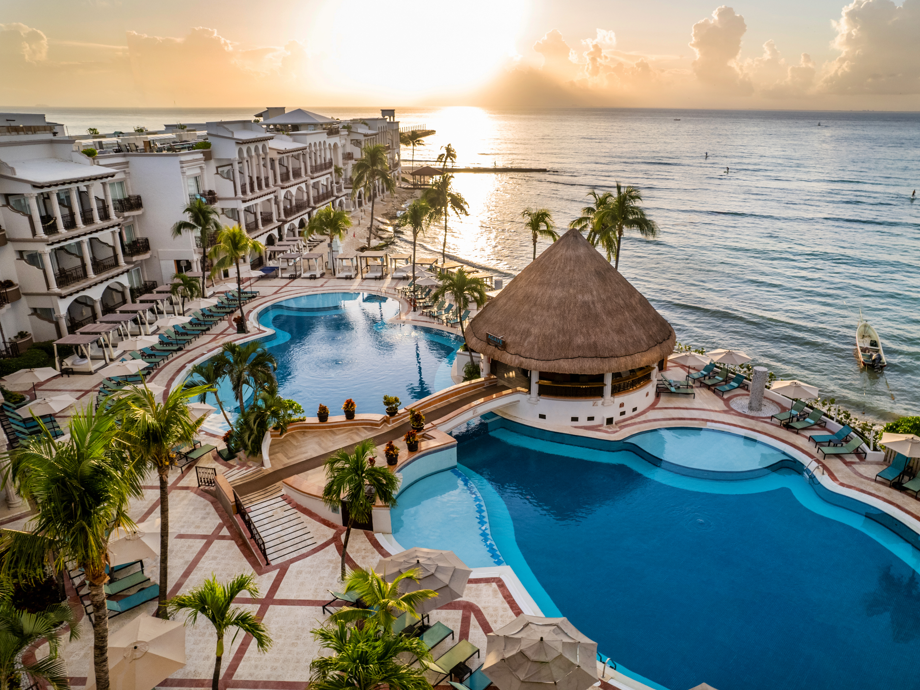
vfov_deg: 56.8
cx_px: 507
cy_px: 345
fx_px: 638
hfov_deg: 71.4
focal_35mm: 24
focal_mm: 8.38
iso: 100
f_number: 2.8
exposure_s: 1/1000
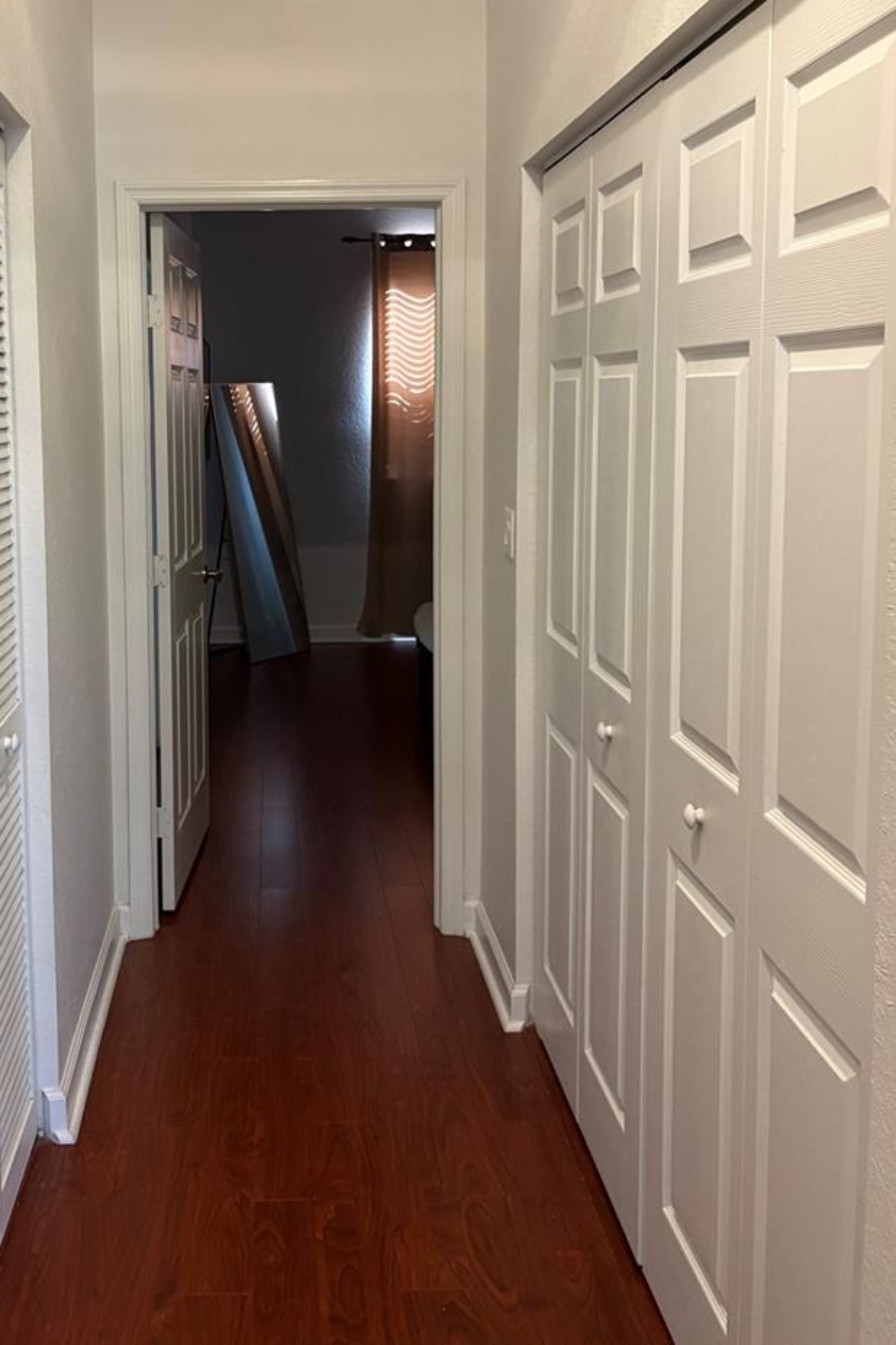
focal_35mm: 35
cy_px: 532
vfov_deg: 54.0
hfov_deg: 37.4
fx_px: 1307
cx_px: 286
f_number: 1.6
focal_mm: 5.96
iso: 320
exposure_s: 1/60
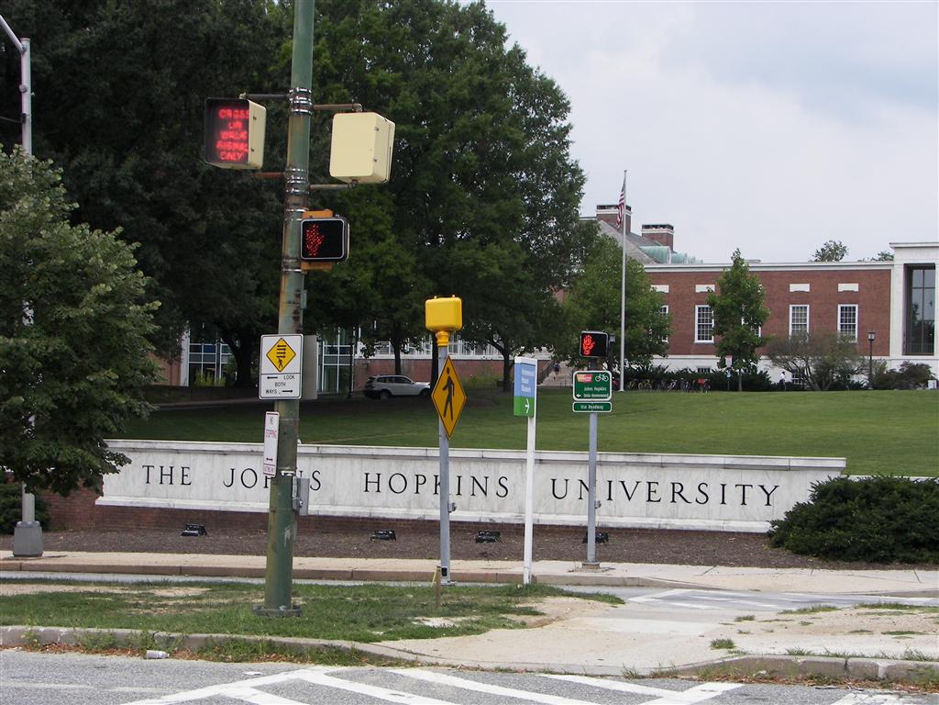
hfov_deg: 28.2
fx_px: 1872
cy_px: 352
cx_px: 470
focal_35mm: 69
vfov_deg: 21.3
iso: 64
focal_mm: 11.4
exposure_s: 1/320
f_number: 4
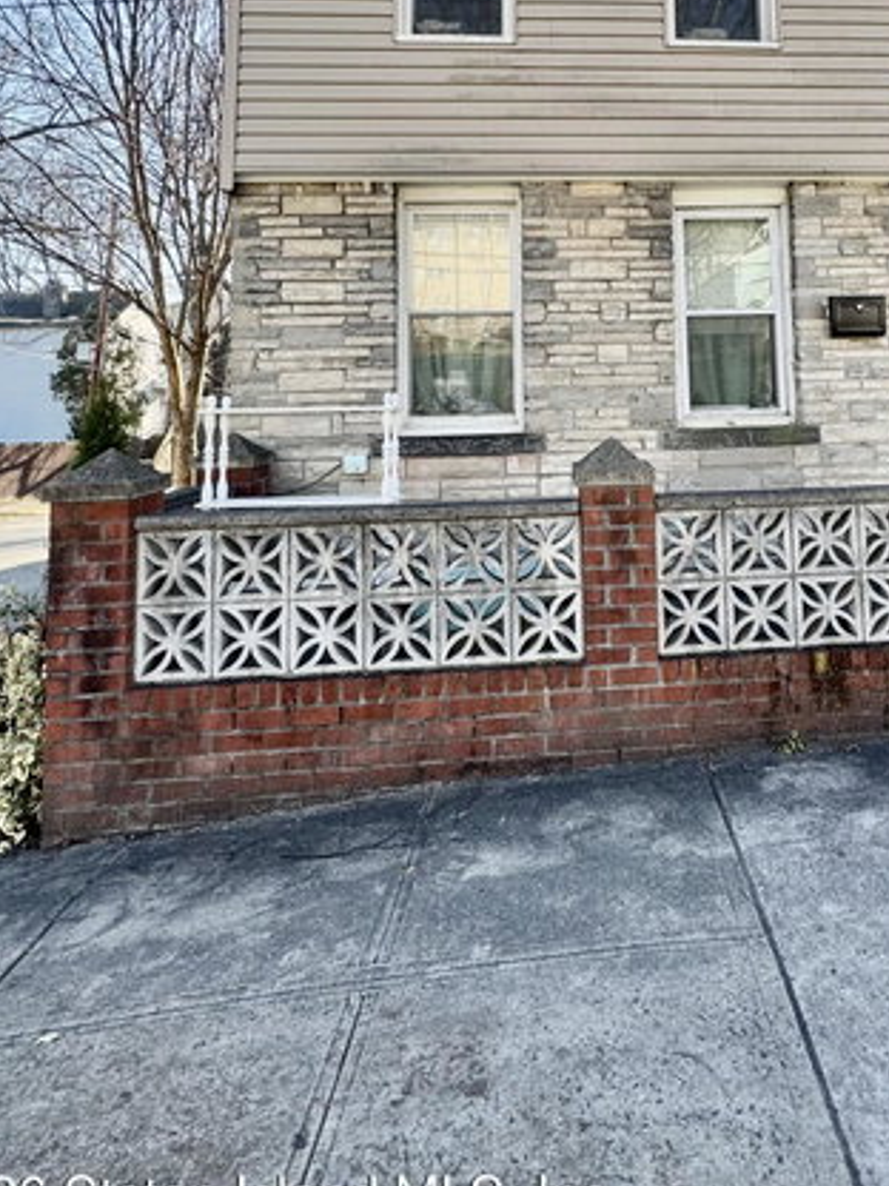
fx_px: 788
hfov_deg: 57.3
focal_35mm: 23
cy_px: 312
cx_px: 610
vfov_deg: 69.6
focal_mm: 2.22
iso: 40
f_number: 2.2
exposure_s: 1/248
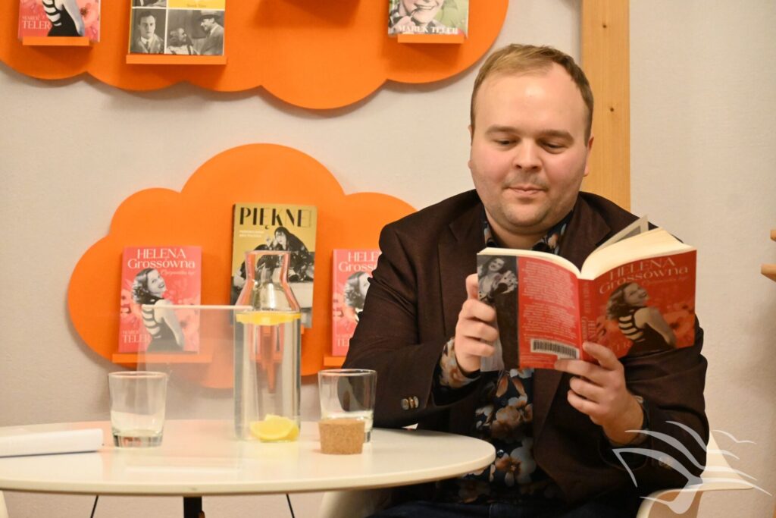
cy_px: 259
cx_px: 388
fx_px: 2652
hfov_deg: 16.7
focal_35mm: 123
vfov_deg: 11.1
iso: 9000
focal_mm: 82
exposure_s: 1/125
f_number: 5
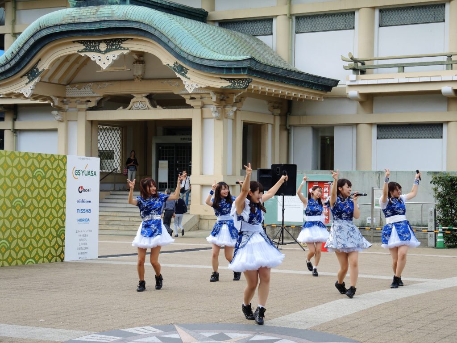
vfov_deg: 19.9
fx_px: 977
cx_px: 228
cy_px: 172
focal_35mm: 74
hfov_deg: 26.3
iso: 100
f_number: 3.2
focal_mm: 15.9
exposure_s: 1/250
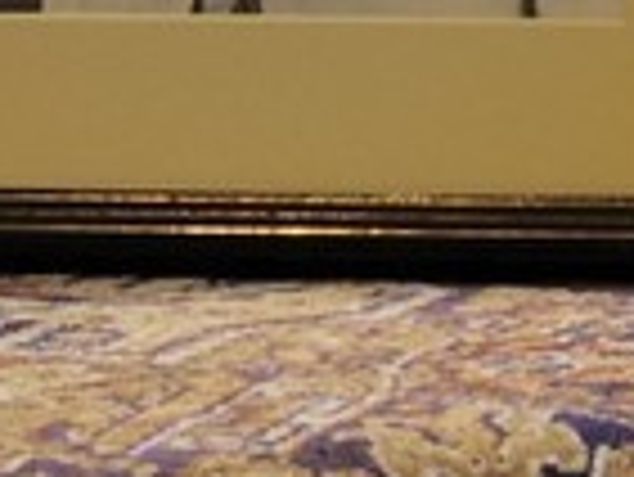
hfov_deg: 4.1
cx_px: 1219
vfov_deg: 2.9
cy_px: -2124
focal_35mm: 479
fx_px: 8780
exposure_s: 1/1.67
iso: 400
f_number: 11
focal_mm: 44
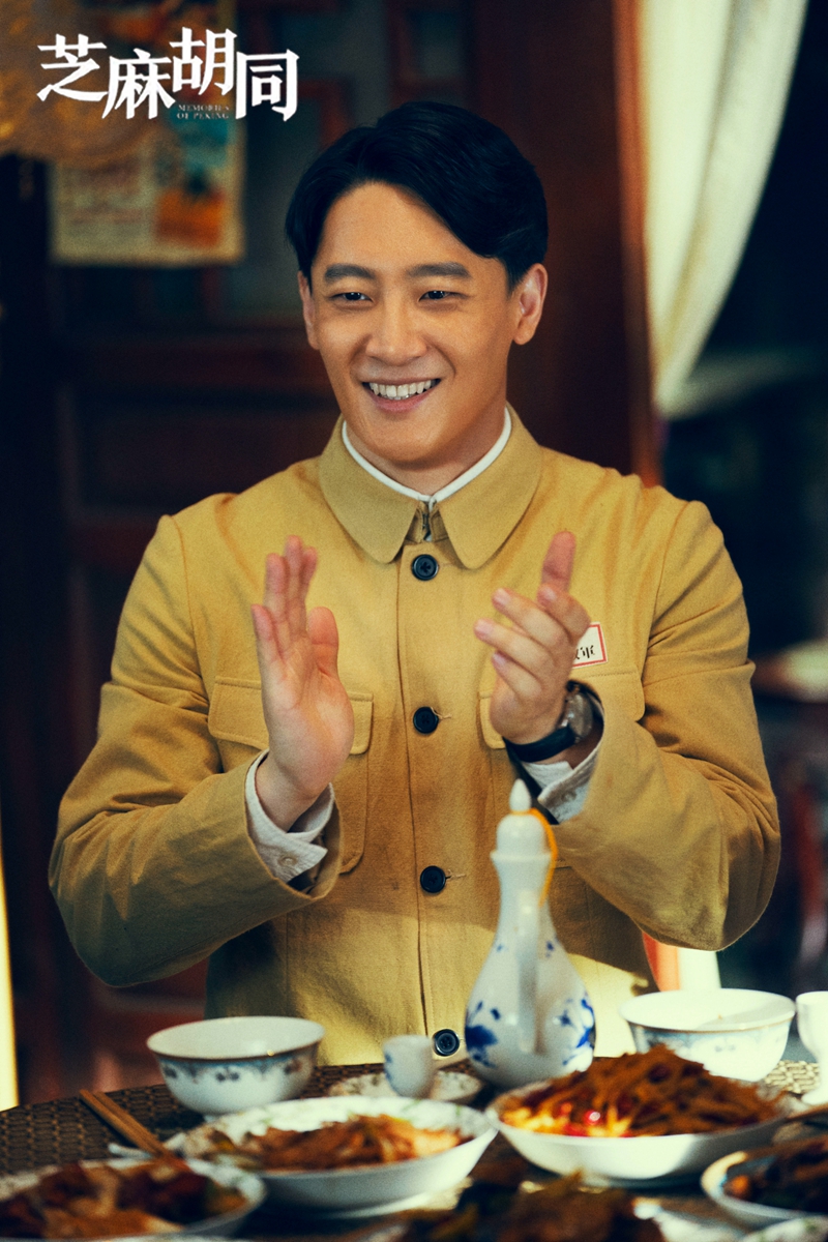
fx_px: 5589
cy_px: 621
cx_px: 414
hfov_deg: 8.5
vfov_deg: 12.7
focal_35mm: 162
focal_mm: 162
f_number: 2.8
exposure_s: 1/125
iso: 2500
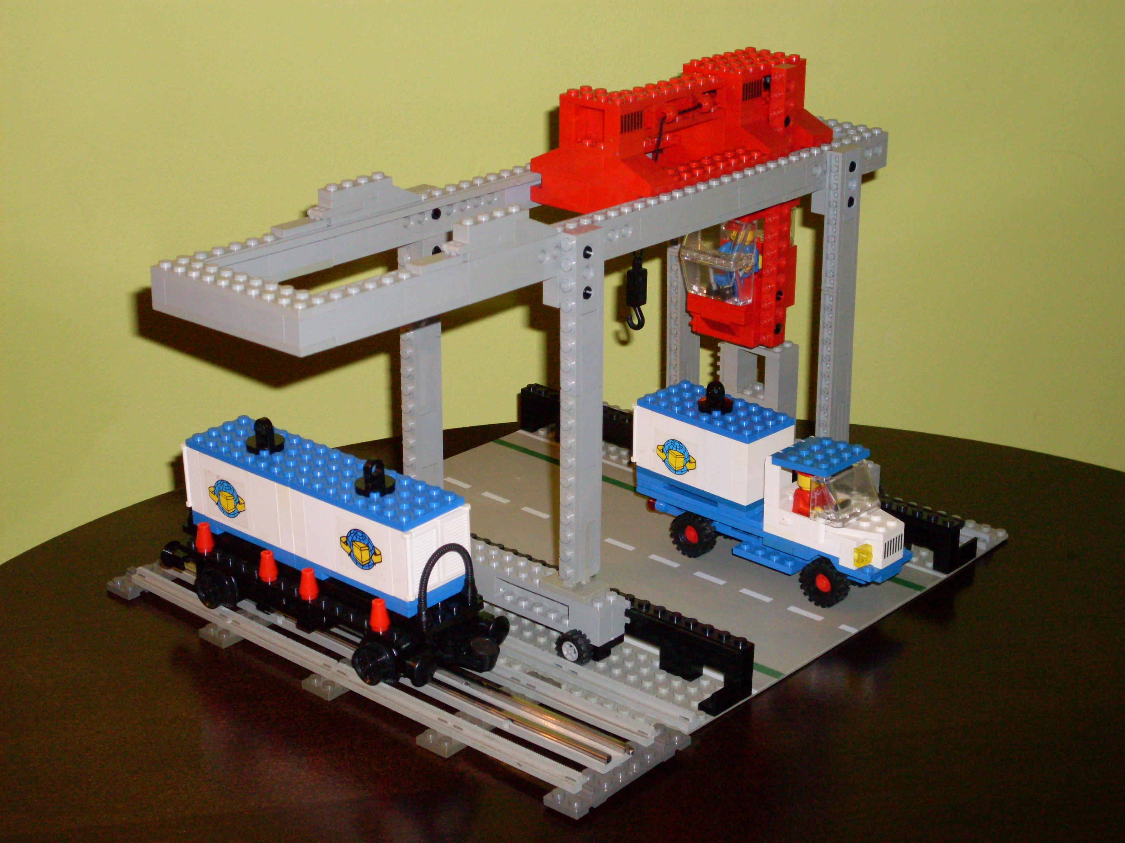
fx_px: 2307
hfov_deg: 27.4
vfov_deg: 20.7
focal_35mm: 71
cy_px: 422
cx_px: 562
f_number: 3.7
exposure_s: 1/45
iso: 200
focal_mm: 11.7
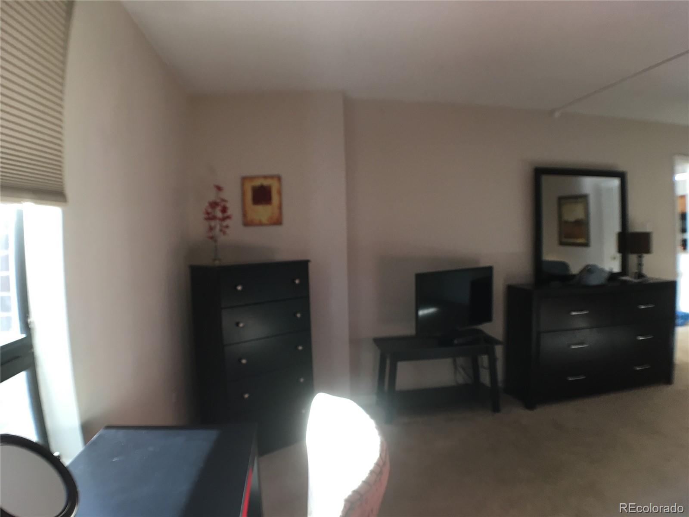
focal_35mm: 29
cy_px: 258
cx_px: 344
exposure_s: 1/30
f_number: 2.2
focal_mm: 4.15
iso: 40
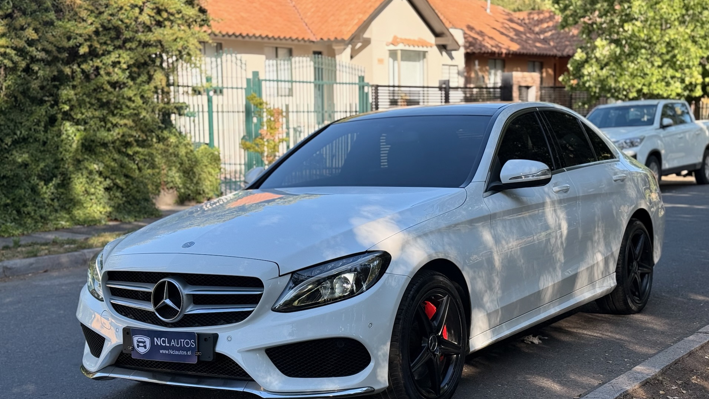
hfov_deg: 37.2
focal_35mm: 56
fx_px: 1053
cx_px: 362
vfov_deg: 21.4
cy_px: 246
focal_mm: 6.76
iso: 80
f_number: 1.78
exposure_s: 1/1456
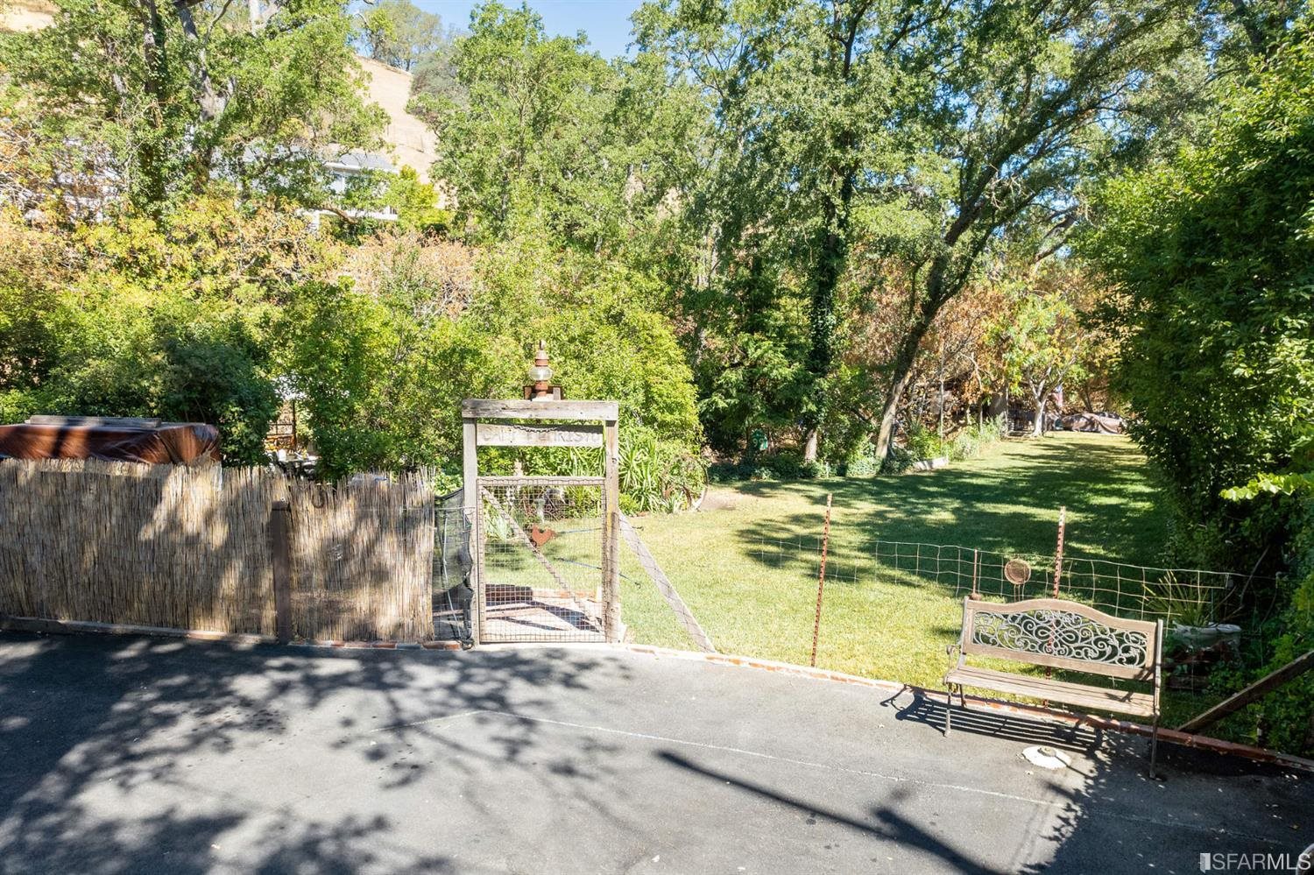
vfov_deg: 57.2
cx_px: 657
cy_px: 438
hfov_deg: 78.6
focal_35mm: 22
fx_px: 803
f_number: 2.8
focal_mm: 8.38
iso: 100
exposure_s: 1/400
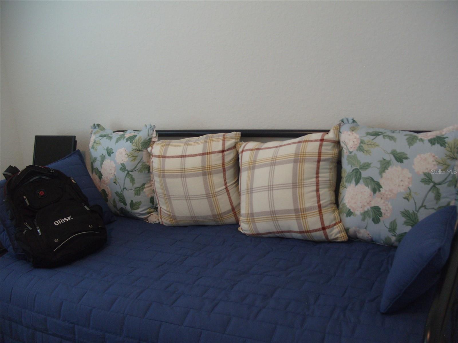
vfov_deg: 40.7
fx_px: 463
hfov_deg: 52.6
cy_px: 172
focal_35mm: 35
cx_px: 229
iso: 120
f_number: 2.8
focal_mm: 7.8
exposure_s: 1/45
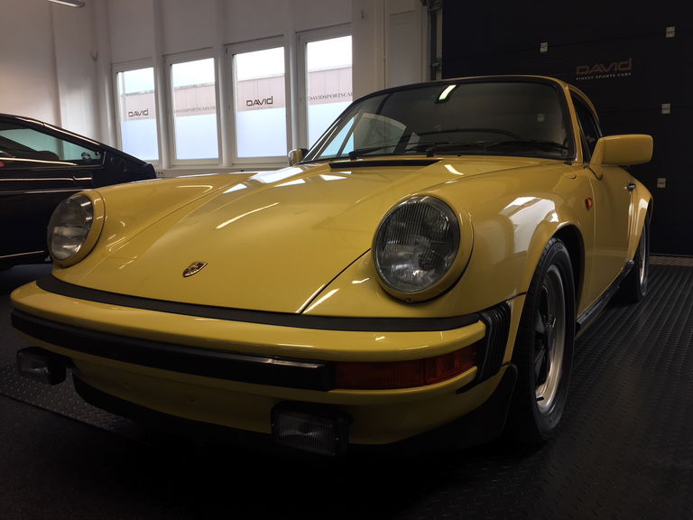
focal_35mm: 29
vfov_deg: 48.2
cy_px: 260
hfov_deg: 61.7
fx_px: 581
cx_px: 346
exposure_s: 1/50
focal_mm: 4.15
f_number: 2.2
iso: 32
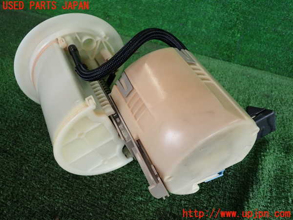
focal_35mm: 32
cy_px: 110
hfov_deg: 56.8
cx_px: 146
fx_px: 271
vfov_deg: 44.2
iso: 160
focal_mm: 5.79
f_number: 2.4
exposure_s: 1/125
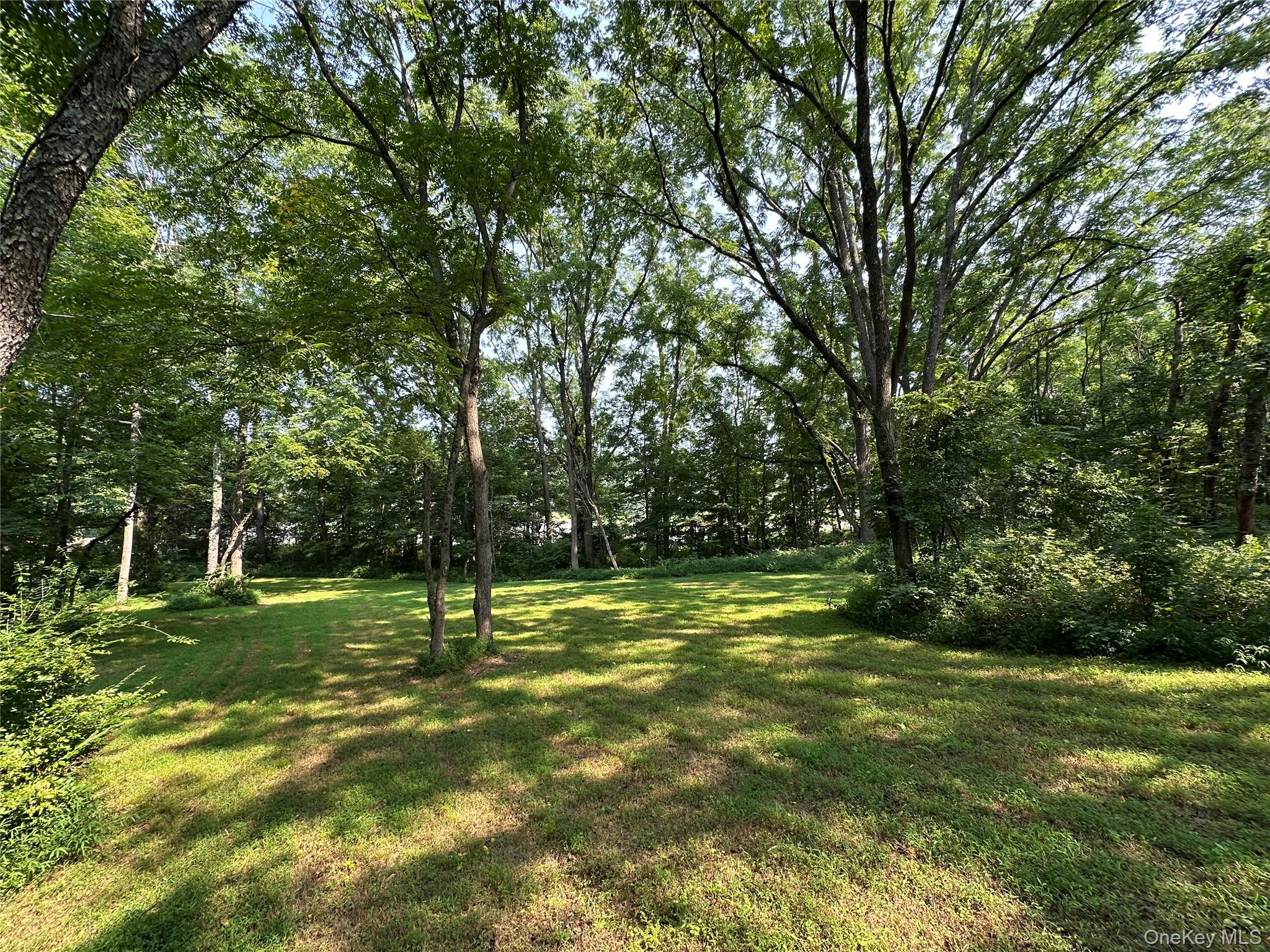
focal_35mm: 14
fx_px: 514
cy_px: 476
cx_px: 635
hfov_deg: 102.1
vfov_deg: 85.7
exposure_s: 1/169
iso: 40
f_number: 2.2
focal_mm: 2.22
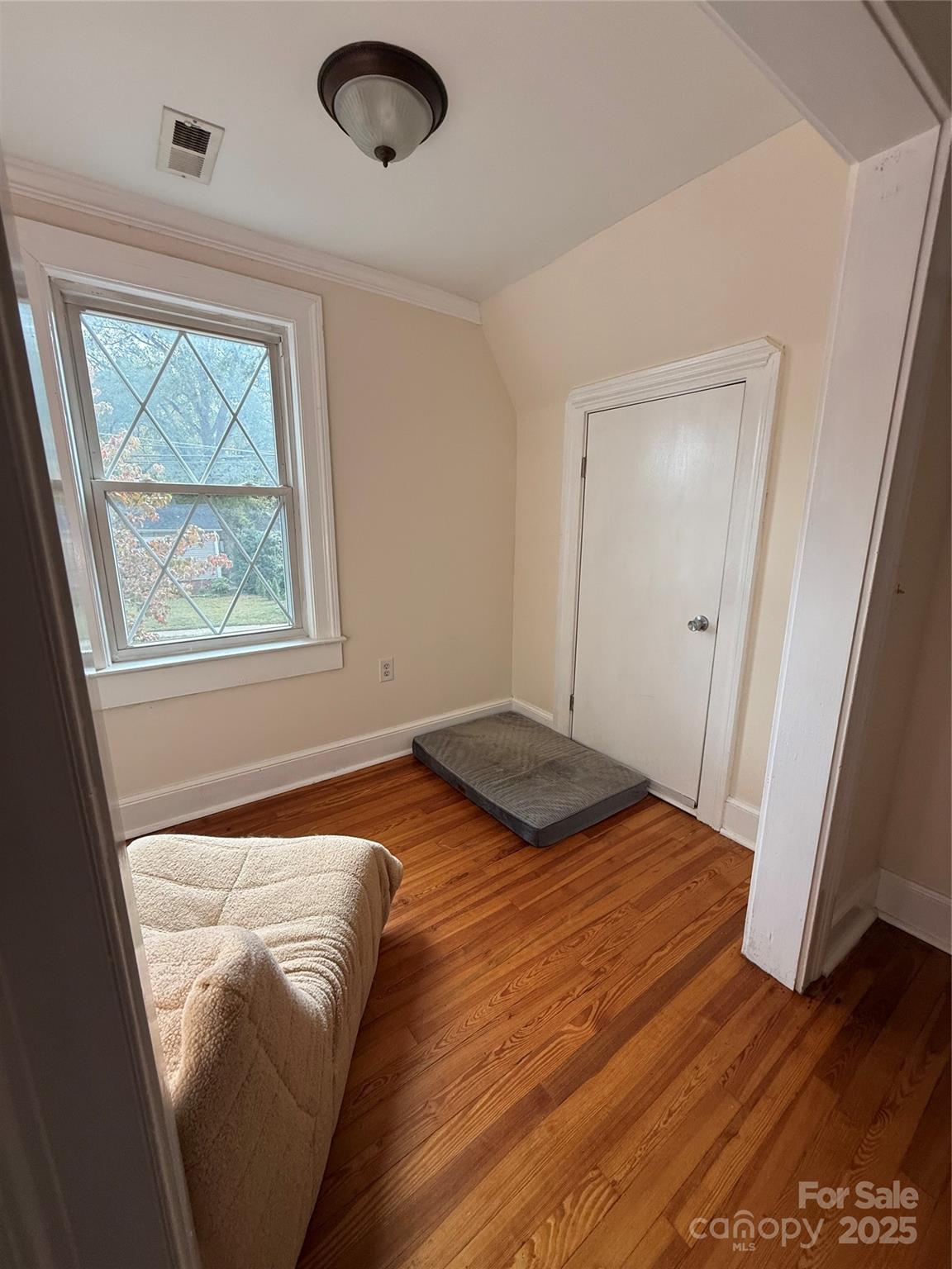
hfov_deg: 85.7
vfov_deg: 102.1
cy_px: 634
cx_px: 476
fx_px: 513
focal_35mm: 14
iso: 125
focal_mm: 2.22
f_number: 2.2
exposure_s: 1/99
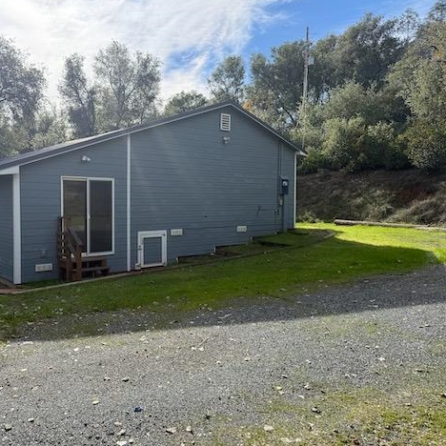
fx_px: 423
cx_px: 149
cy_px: 220
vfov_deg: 55.6
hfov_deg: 54.5
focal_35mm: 29
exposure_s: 1/3584
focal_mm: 6.76
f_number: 1.78
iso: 100
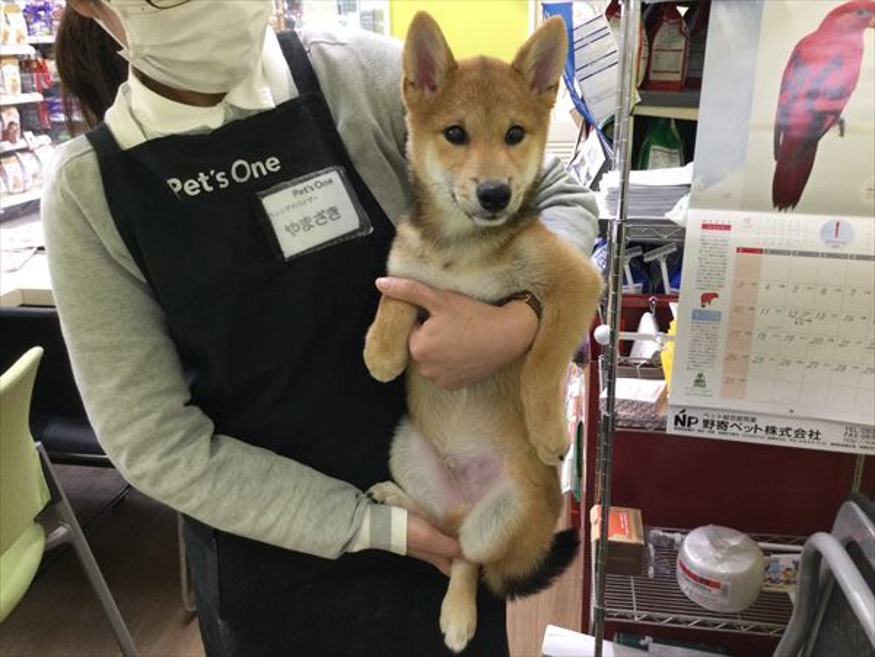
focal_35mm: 31
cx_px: 438
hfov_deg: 58.4
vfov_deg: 45.4
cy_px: 328
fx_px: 784
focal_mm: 3.3
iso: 125
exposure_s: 1/30
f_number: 2.4
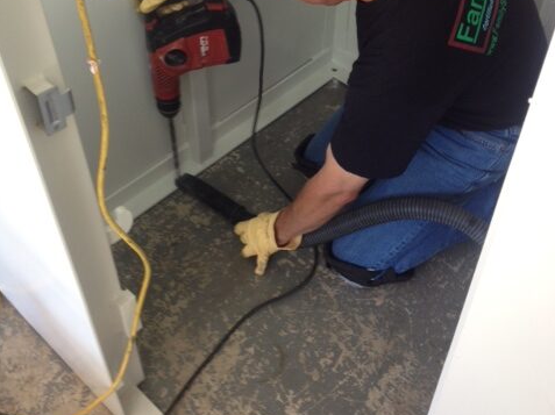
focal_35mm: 47
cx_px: 277
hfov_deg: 40.5
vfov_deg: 30.7
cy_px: 150
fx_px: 753
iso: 50
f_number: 2.4
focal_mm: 4.28
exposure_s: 1/30
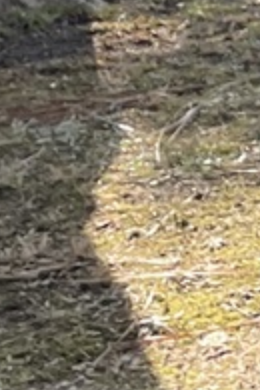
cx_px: 936
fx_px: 2004
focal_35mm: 185
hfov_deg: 6.4
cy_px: -159
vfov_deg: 10.8
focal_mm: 4.2
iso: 32
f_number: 1.6
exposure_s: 1/725
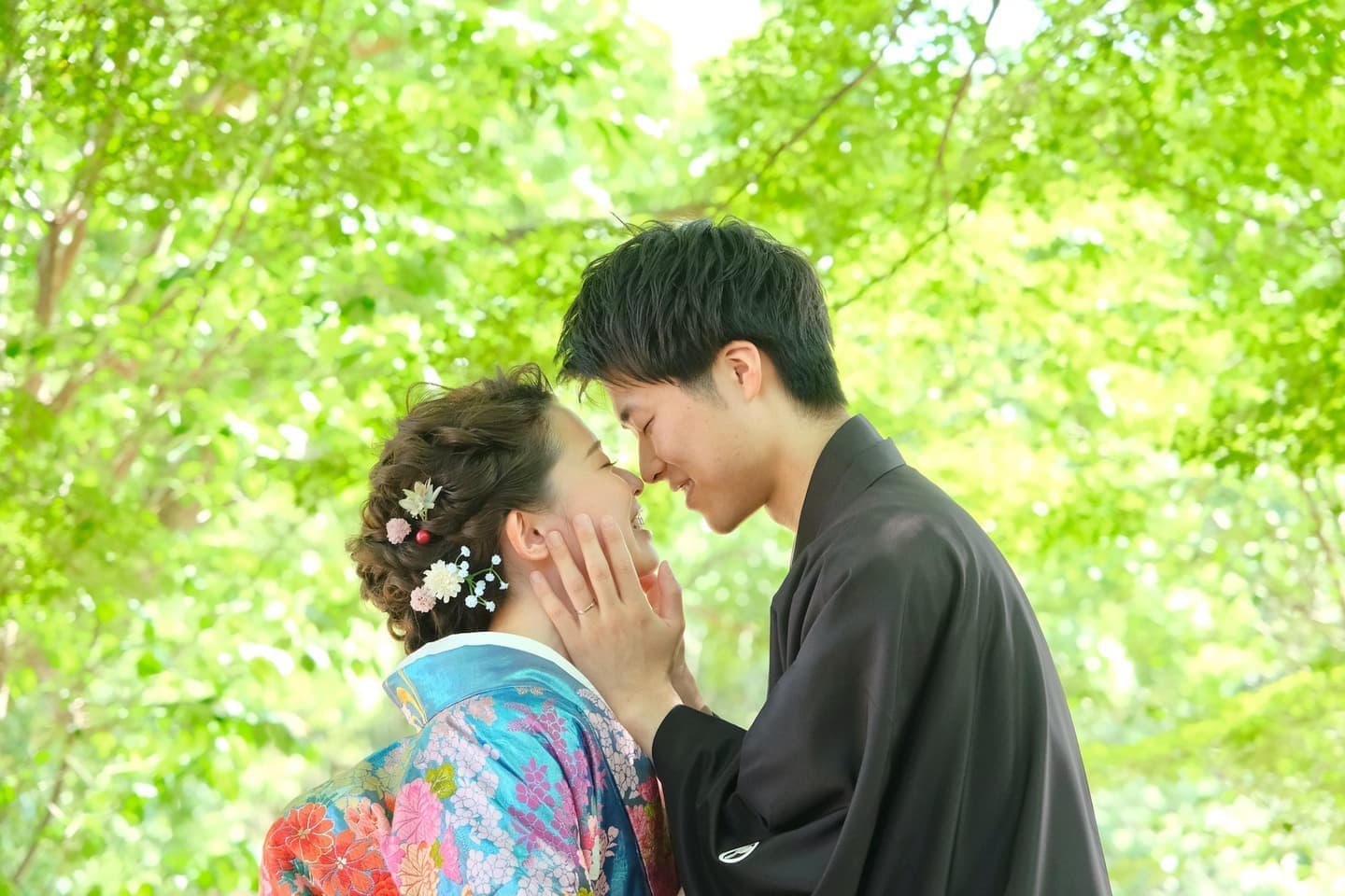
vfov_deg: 11.4
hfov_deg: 17.1
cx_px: 672
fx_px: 4483
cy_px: 448
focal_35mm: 120
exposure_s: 1/100
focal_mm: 80
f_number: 5
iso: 1600
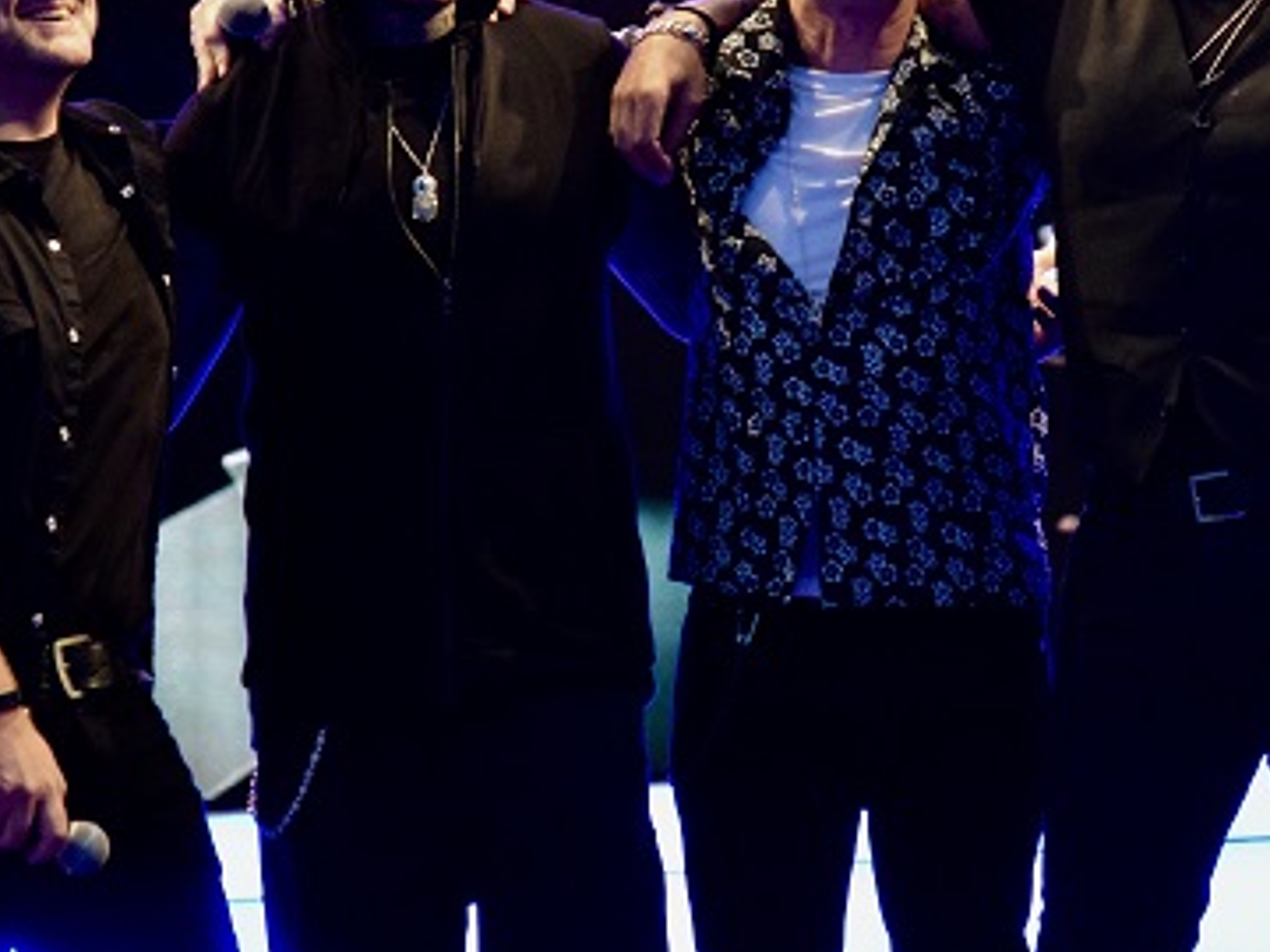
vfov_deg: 3.6
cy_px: 300
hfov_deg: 4.8
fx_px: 15005
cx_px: 674
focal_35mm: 409
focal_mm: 170
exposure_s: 1/250
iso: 6400
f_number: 5
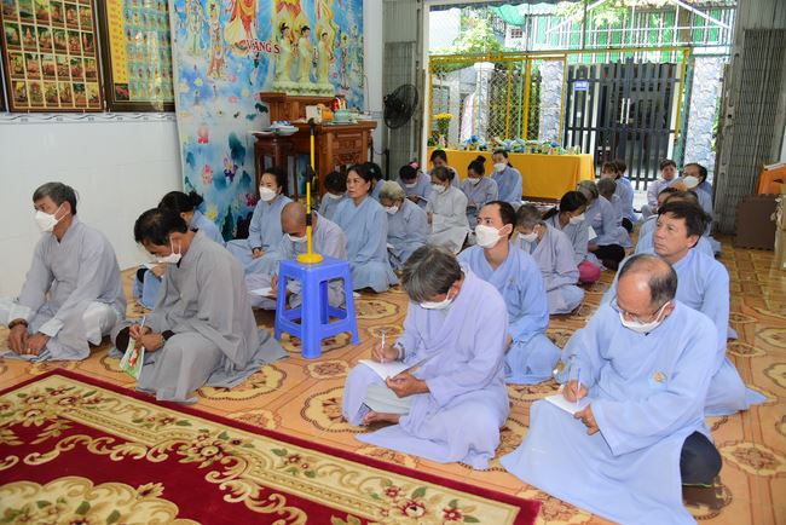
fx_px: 612
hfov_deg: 65.4
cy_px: 262
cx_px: 393
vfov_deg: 46.4
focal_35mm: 28
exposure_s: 1/100
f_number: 4
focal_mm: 28
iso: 500
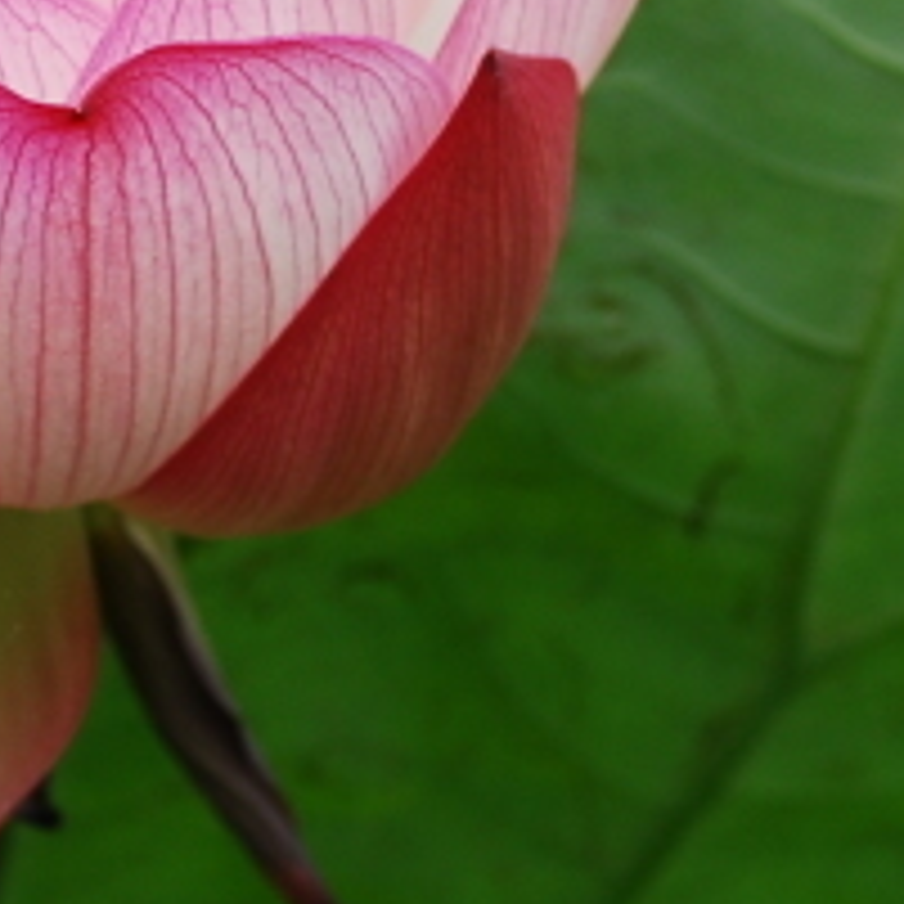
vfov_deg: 3.0
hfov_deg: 3.0
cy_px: -47
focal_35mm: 586
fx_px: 17314
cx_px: 90
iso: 100
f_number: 5
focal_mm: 90
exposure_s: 1/250
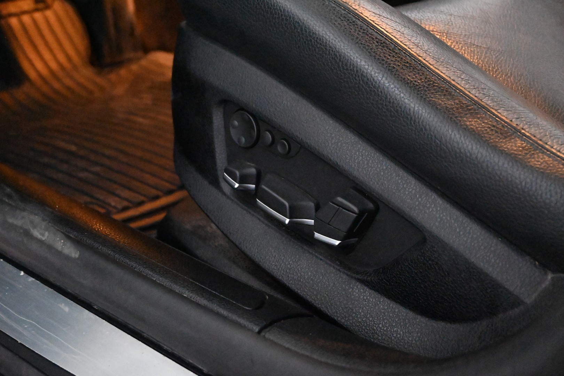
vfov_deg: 22.1
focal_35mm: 62
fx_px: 963
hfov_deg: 32.6
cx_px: 282
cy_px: 188
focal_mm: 41
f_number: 5.6
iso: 22800
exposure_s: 1/60
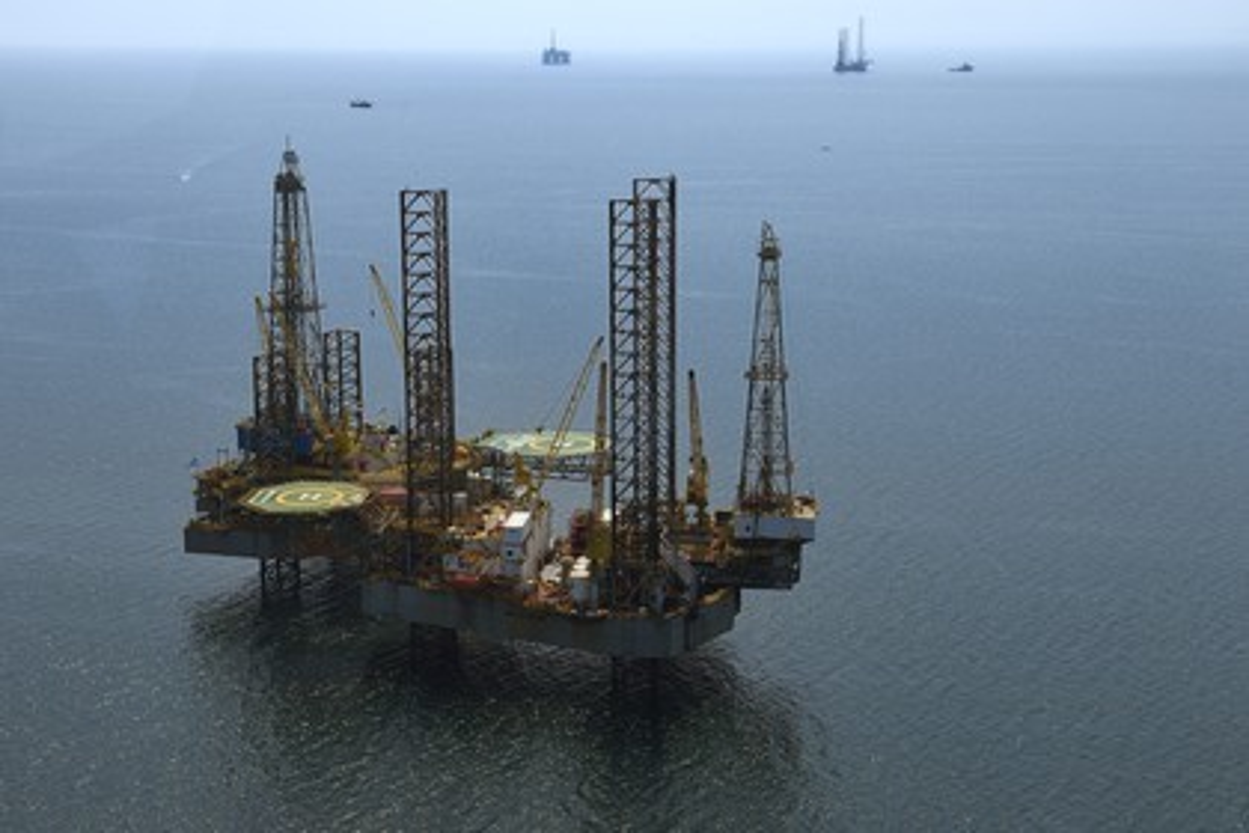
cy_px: 416
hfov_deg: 39.6
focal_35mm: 50
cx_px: 624
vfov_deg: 27.0
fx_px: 1735
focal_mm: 50
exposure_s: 1/500
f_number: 10
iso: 400
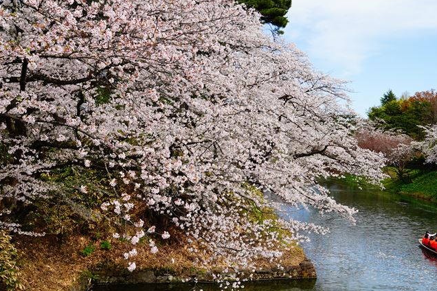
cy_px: 168
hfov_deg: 44.4
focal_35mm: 44
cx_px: 248
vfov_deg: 30.5
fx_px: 534
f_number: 8
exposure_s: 1/200
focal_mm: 35
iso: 125
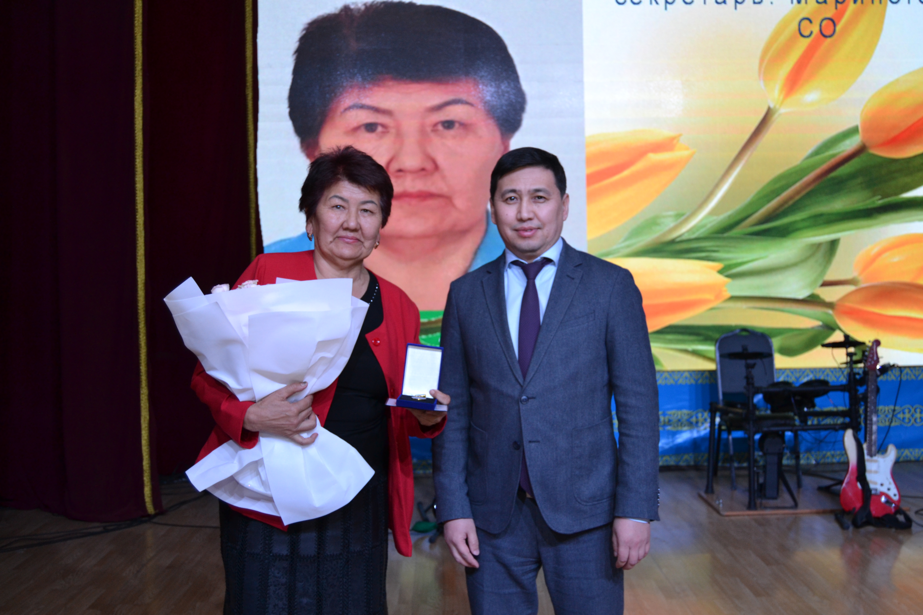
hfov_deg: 46.4
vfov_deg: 31.9
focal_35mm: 42
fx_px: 1077
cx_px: 462
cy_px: 308
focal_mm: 28
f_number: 4
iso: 640
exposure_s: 1/60
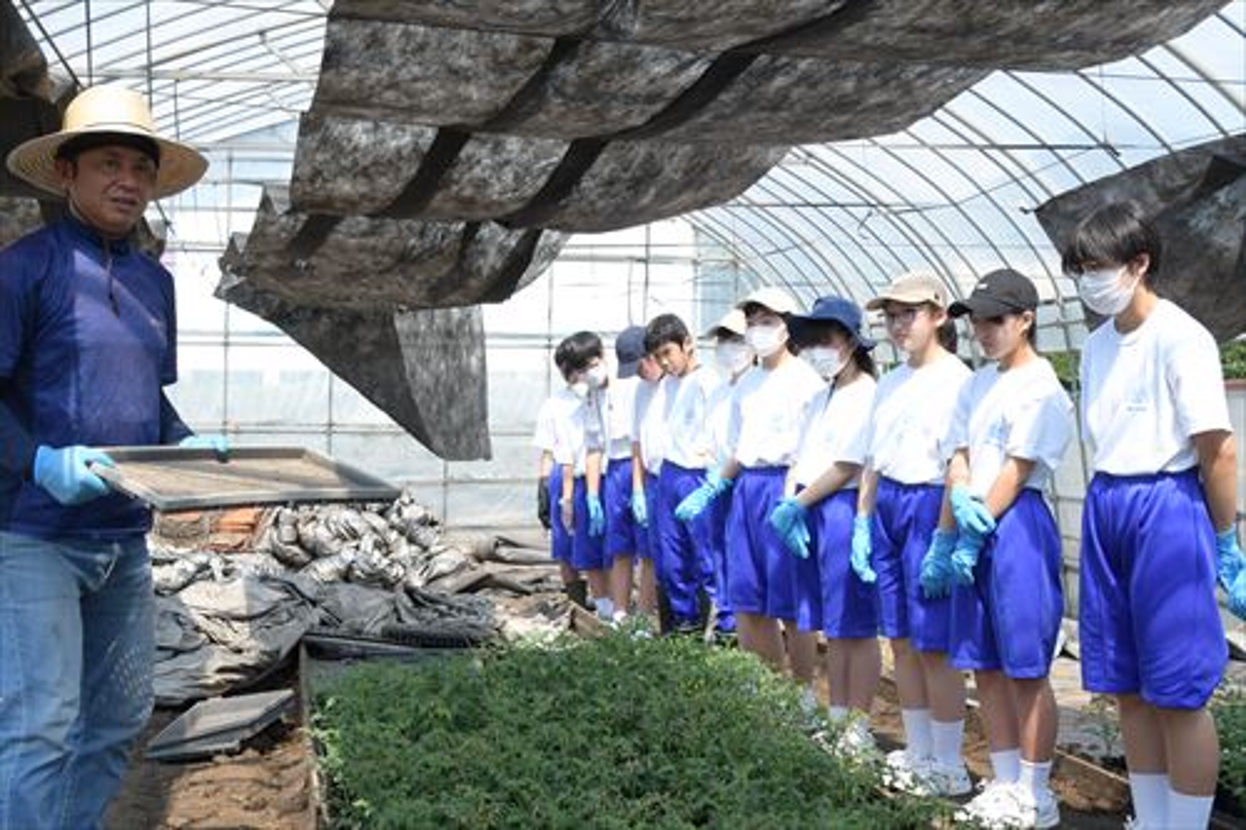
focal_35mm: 48
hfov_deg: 41.1
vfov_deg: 28.1
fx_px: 1661
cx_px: 623
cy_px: 415
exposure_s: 1/800
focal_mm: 24
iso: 400
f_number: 6.3
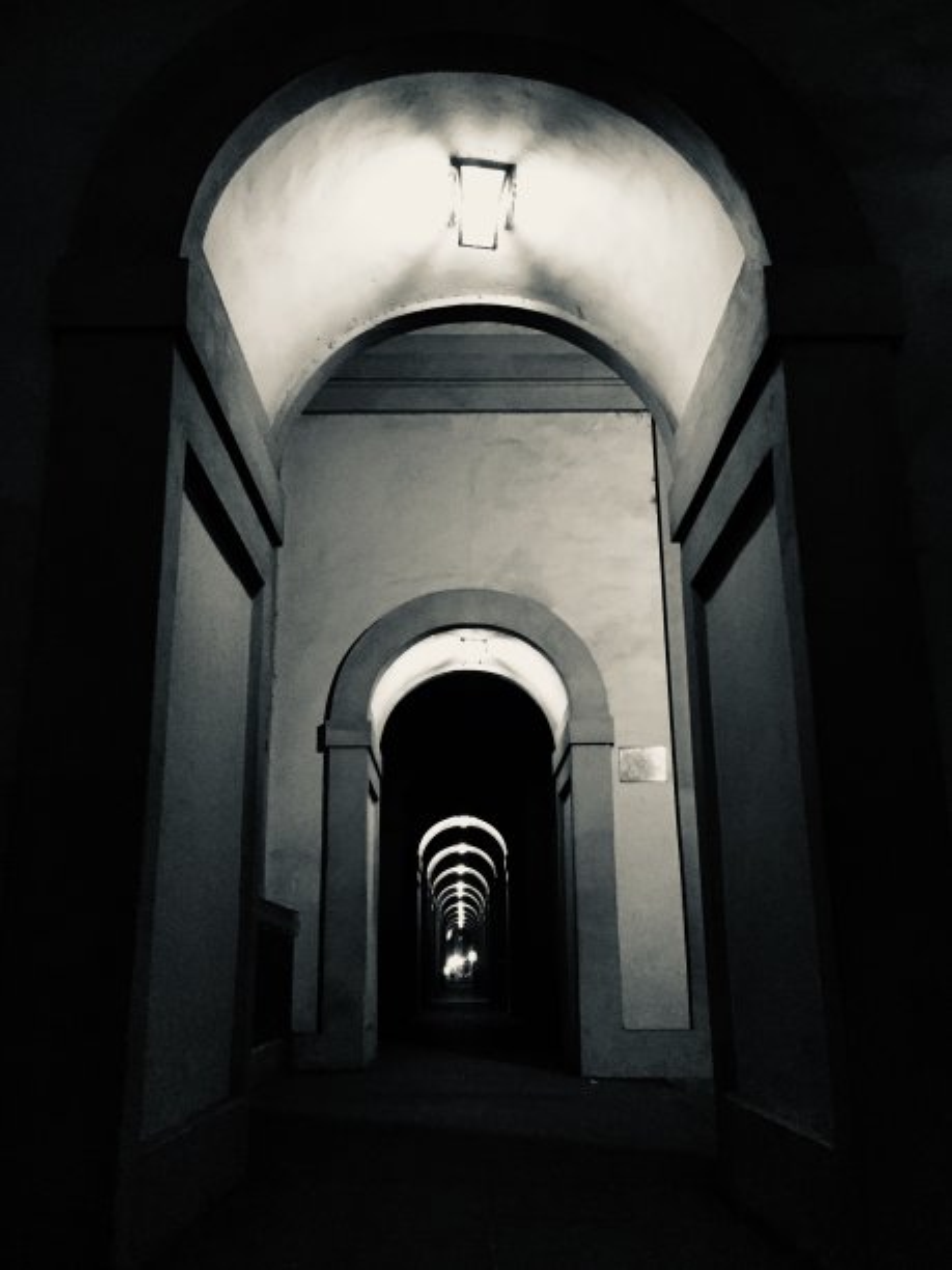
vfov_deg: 61.7
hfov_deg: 48.2
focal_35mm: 29
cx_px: 476
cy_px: 635
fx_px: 1063
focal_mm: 4.15
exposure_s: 1/17
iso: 320
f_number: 2.2
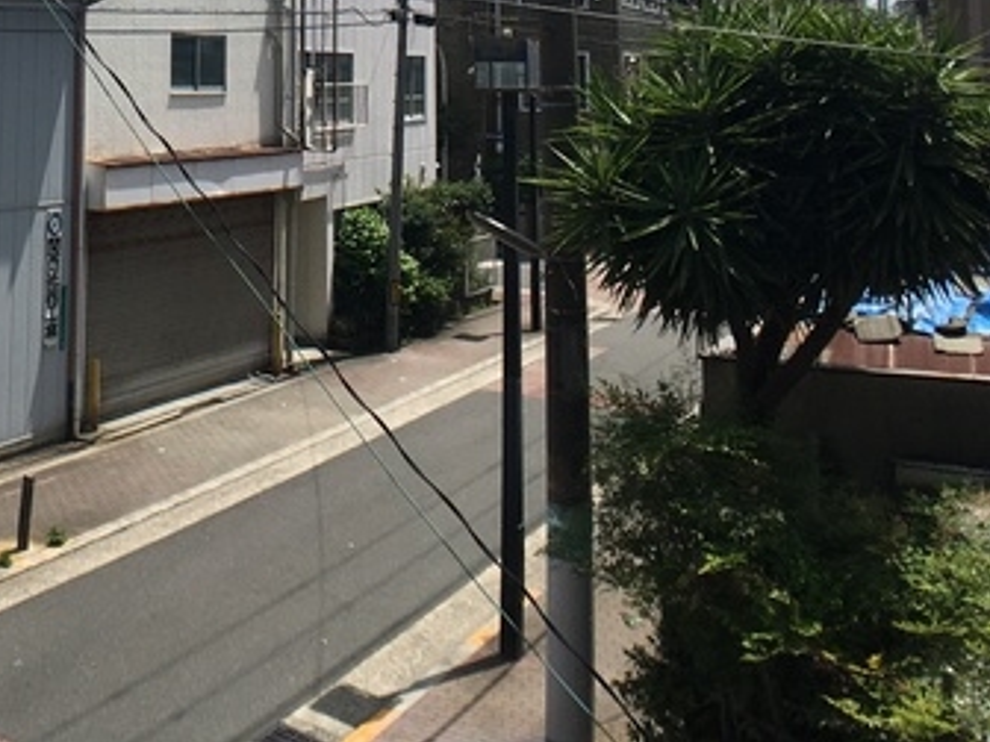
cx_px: -91
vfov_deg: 20.0
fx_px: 1973
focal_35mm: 69
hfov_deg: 26.1
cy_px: -138
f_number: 2.2
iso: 25
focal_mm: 4.15
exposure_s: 1/1748
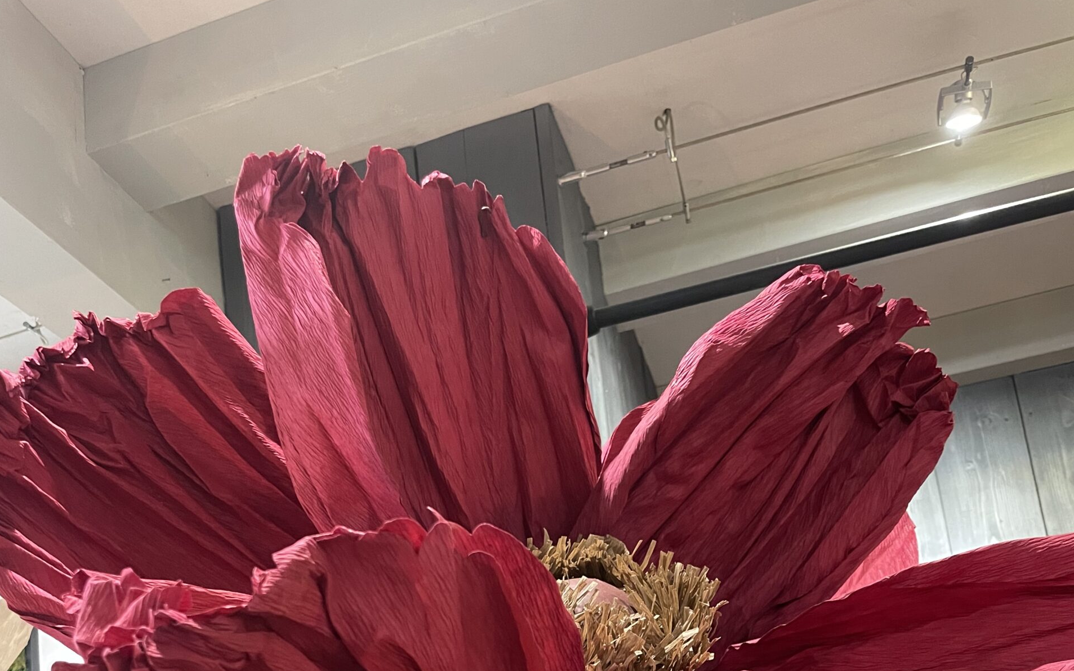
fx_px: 1083
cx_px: 538
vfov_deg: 31.1
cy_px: 713
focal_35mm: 37
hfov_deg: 52.7
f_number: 1.6
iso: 500
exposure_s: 1/41
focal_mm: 4.2
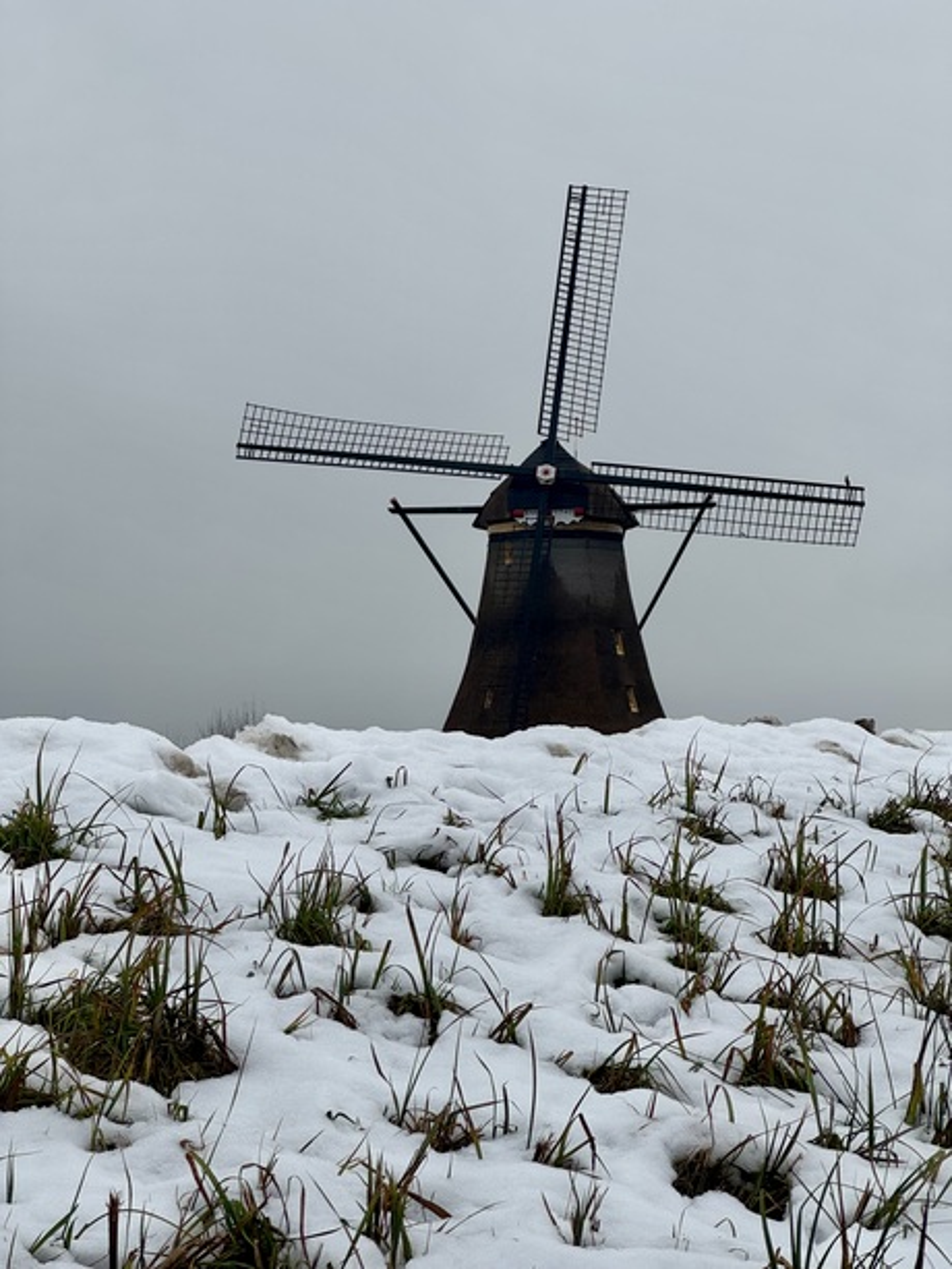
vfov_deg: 25.3
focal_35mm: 77
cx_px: 476
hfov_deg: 19.1
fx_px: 2823
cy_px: 634
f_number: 2.8
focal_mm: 9
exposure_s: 1/747
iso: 25
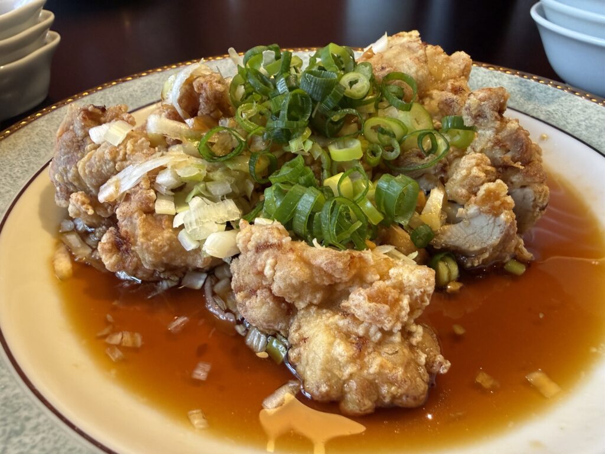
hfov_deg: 71.6
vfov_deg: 56.8
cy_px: 227
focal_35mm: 24
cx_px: 302
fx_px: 419
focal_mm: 2.22
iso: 320
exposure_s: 1/120
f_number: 2.2
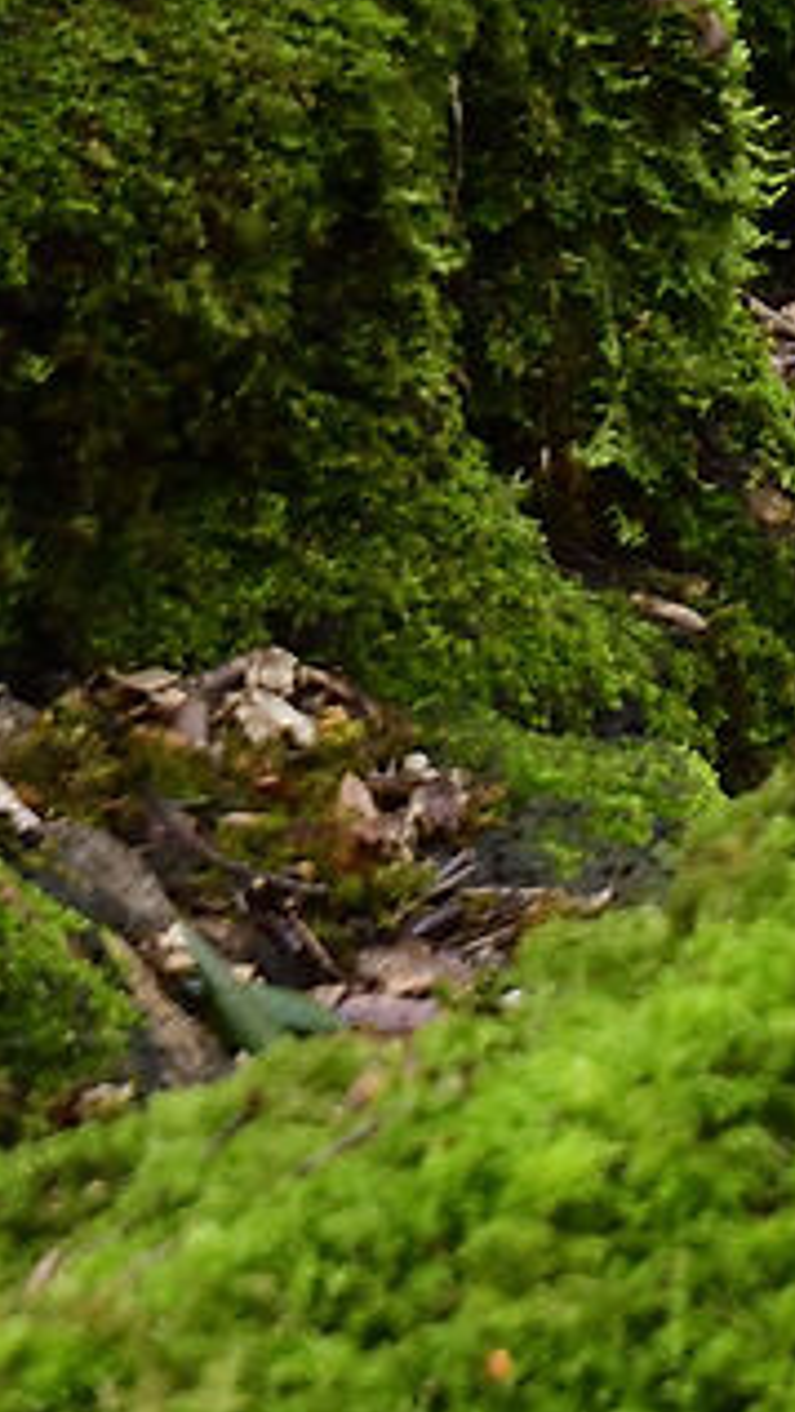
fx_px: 8877
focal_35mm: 237
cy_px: -1066
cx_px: 1479
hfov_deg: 5.1
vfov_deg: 8.8
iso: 640
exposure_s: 1/50
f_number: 7.1
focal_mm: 30
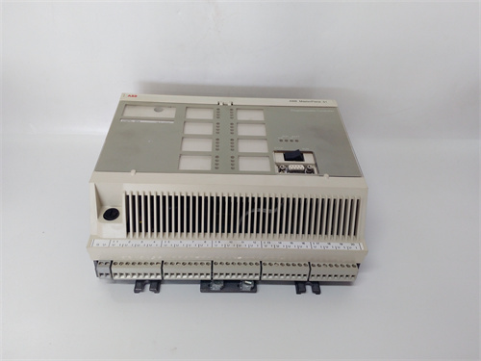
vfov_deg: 51.4
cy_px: 180
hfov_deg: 65.3
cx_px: 240
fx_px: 375
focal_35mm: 27
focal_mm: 3.79
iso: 111
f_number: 2
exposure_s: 1/30
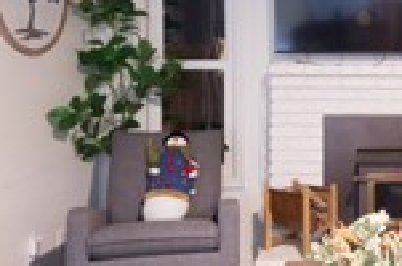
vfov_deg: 26.3
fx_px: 568
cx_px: 413
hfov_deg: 34.9
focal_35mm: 51
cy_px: 97
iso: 800
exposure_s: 1/2.5
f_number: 16
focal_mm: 8
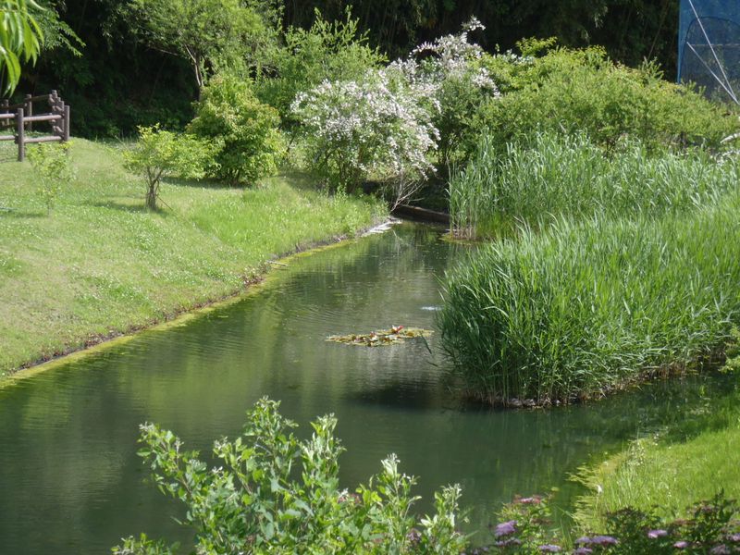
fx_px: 2202
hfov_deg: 19.1
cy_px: 278
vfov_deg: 14.4
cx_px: 370
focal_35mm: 103
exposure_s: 1/200
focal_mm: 18.46
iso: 80
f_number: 5
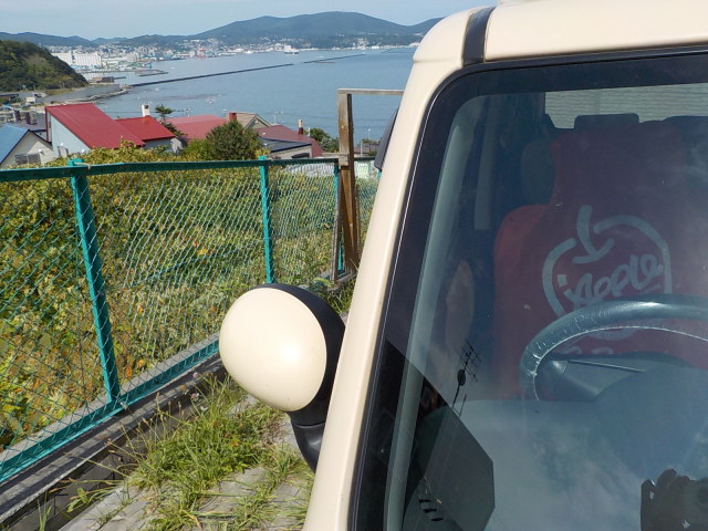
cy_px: 266
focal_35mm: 30
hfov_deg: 60.0
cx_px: 354
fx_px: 614
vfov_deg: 46.8
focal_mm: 4.1
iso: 125
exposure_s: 1/1600
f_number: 3.3
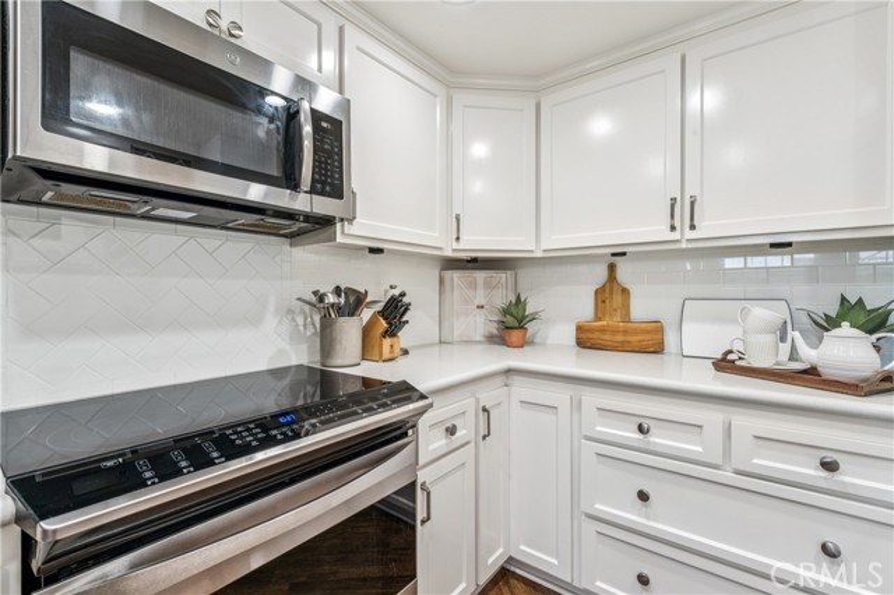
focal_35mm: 16
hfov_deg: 96.8
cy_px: 298
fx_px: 397
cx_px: 447
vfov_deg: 73.7
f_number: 13
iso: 100
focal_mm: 16
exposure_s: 1/2
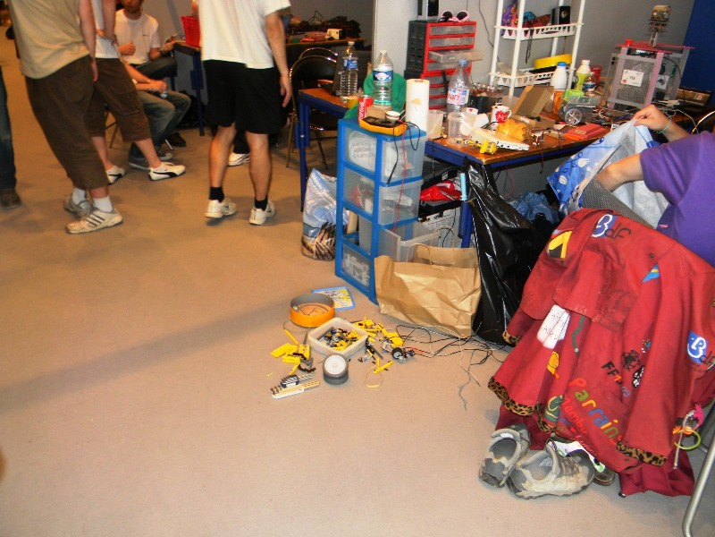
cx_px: 358
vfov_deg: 49.7
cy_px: 268
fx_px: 578
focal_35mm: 28
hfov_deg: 63.4
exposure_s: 1/26
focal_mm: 5
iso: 200
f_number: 3.5
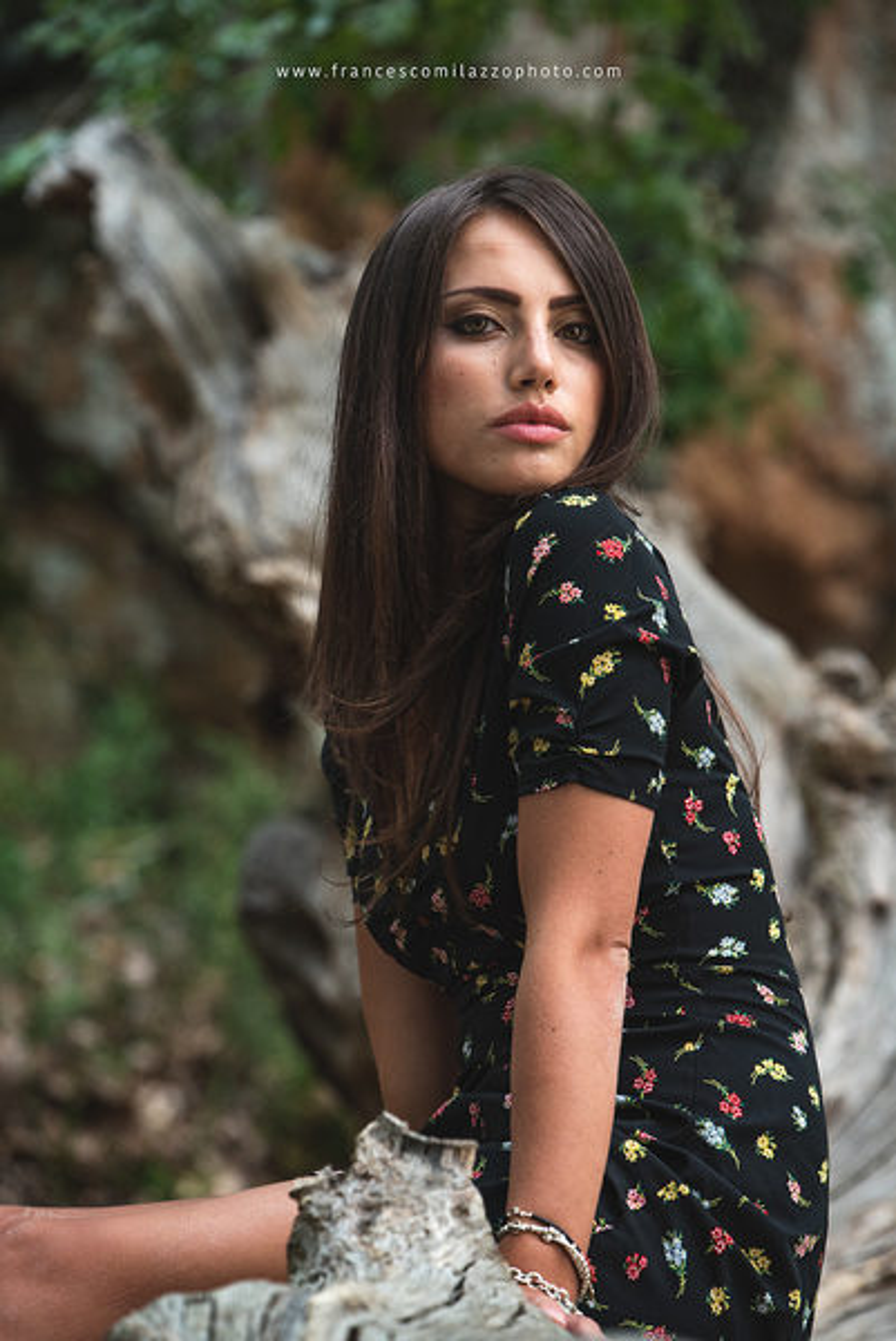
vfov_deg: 10.3
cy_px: 670
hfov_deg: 6.9
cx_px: 448
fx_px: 7453
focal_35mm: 200
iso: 800
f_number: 5
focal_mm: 200
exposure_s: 1/160
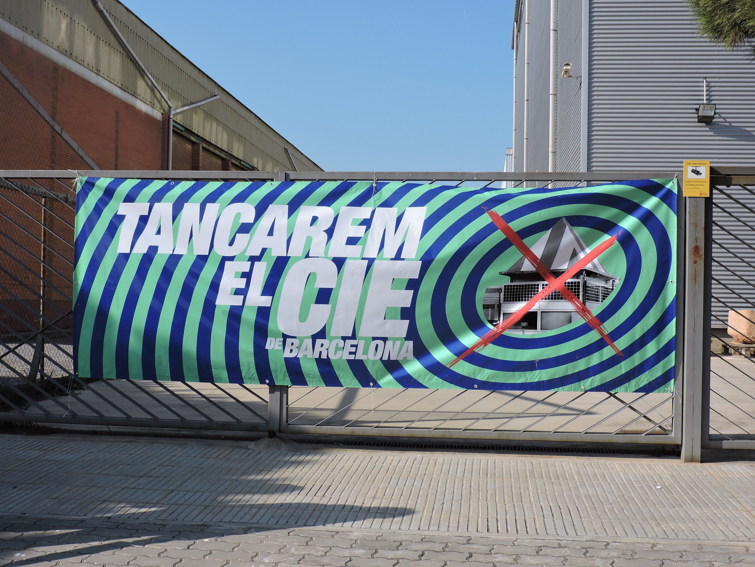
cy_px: 288
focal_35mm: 44
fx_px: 960
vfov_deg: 32.9
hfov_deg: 42.9
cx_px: 379
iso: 100
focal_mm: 7.7
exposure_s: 1/1250
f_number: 3.4
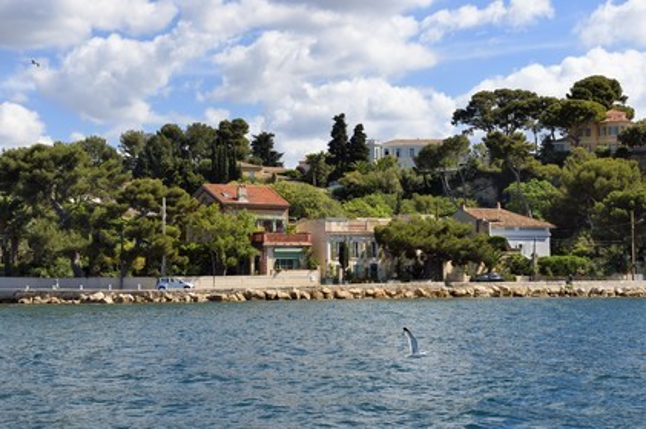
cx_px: 323
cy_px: 214
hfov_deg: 28.9
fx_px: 1255
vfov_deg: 19.4
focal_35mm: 70
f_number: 10
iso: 200
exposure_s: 1/320
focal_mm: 70
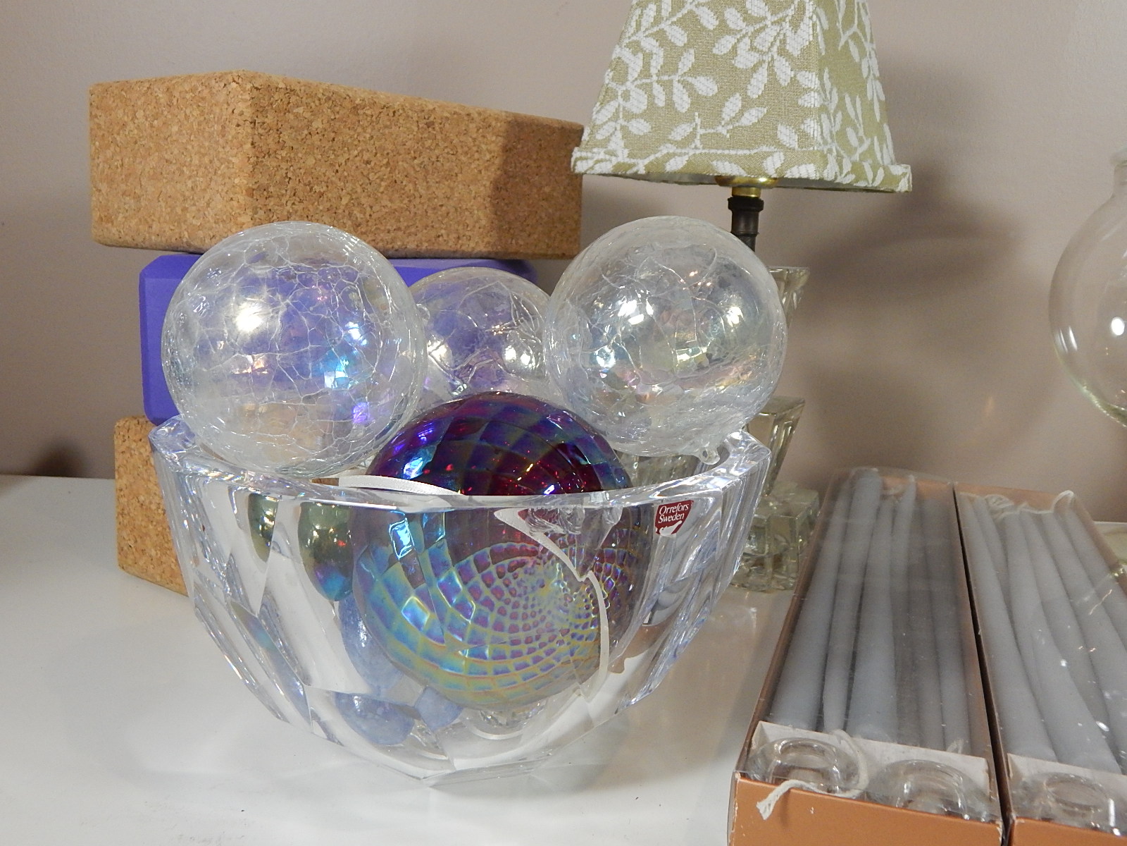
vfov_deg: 41.8
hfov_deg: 54.0
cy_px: 423
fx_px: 1107
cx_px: 564
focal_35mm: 34
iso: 400
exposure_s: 1/125
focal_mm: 6.1
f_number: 3.3
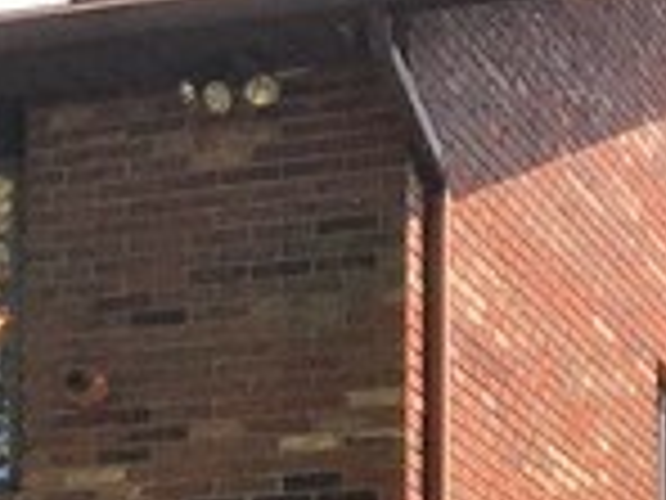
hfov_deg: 8.8
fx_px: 3867
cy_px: 757
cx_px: -972
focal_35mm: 201
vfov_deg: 7.3
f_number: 2.2
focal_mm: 4.15
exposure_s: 1/657
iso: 25
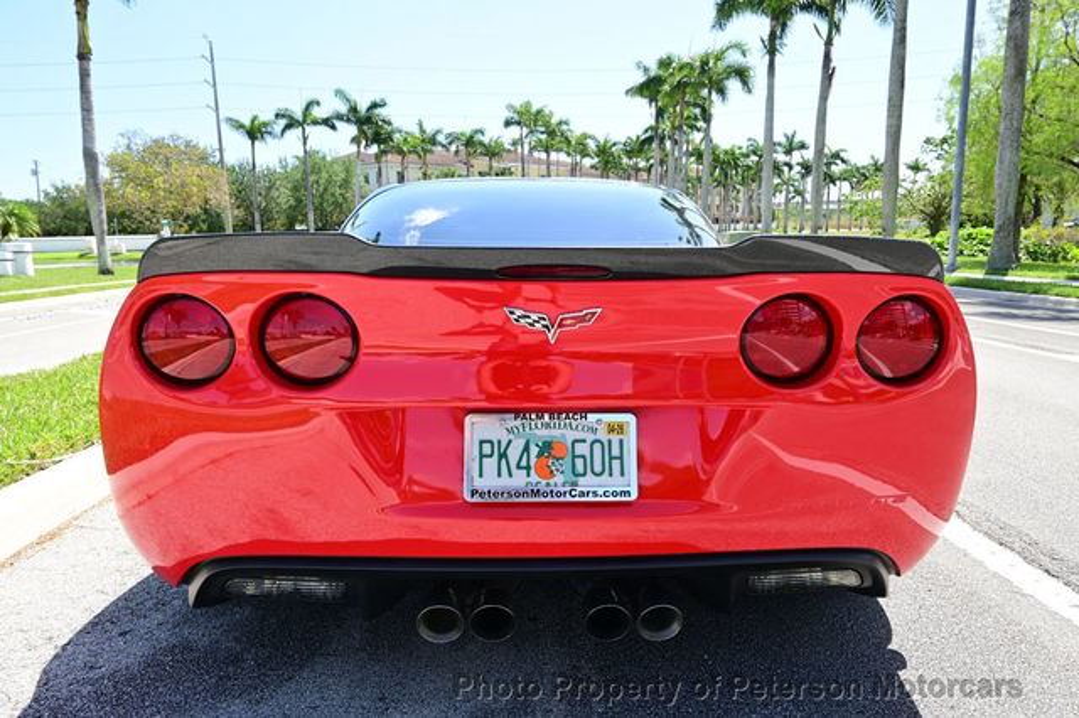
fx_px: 719
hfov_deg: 73.8
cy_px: 359
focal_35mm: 24
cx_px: 540
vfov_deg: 53.1
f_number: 6.3
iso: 100
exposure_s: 1/160
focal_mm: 16
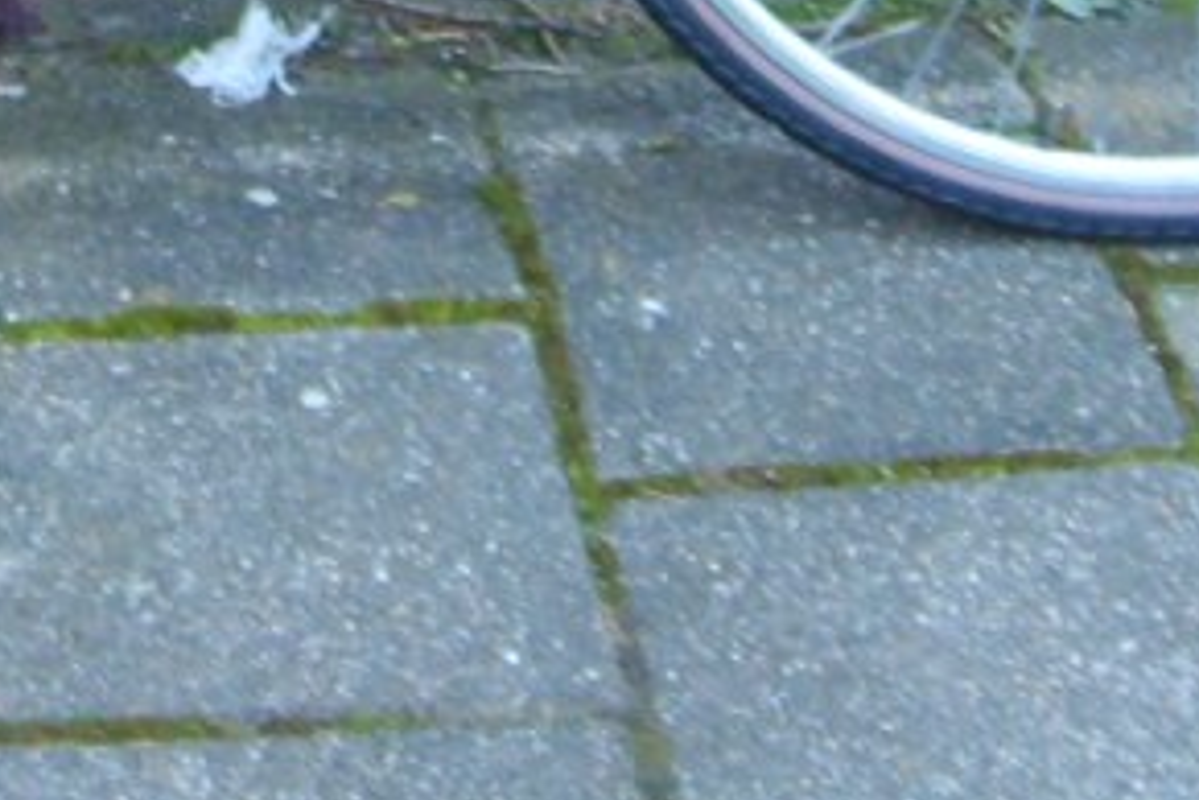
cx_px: -25
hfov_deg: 15.7
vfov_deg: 10.1
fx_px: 4263
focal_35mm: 128
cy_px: -689
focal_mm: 5.8
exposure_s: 1/15
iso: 140
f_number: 2.8
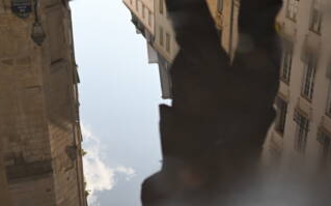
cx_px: 162
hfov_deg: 32.5
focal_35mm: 63
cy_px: 200
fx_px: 568
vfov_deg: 20.0
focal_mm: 35
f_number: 1.8
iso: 200
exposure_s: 1/2000
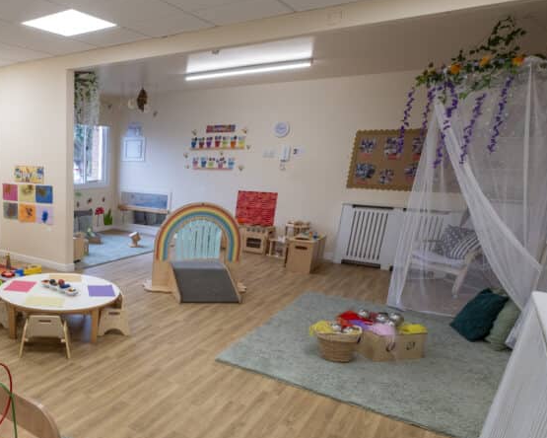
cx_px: 73
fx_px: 421
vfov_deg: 53.6
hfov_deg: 58.2
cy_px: 300
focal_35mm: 26
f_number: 5.6
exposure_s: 1/50
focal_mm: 10
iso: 400
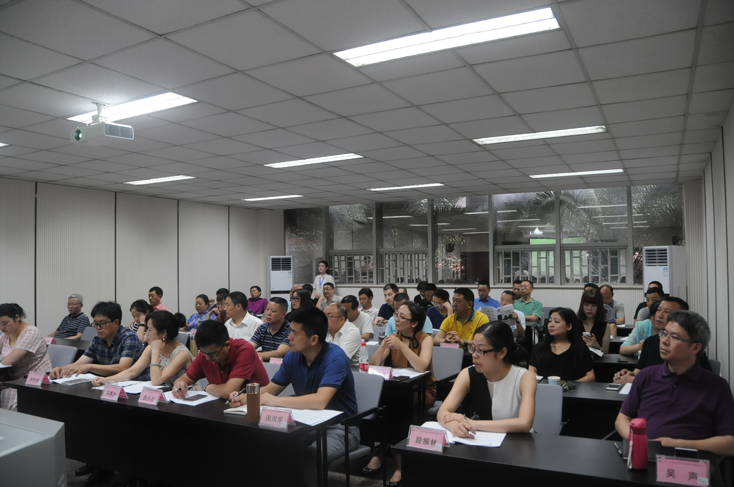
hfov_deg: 67.4
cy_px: 244
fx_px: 550
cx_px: 367
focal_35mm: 27
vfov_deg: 47.8
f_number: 3.5
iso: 800
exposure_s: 1/50
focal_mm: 18
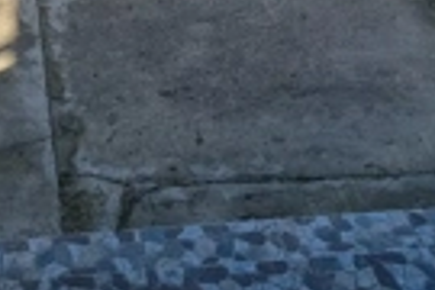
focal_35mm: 80
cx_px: 174
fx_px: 967
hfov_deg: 25.3
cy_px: -277
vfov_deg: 14.4
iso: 50
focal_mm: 5.4
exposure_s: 1/2500
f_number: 1.8
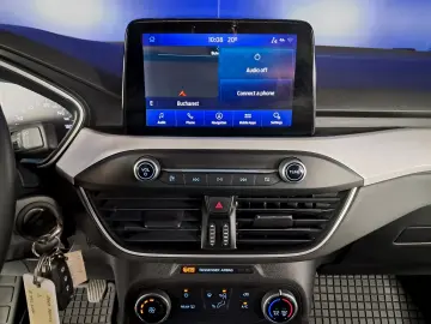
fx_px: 336
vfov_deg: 51.4
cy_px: 162
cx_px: 216
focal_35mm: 27
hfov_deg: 65.3
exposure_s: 1/25
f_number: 1.8
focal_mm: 4
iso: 800
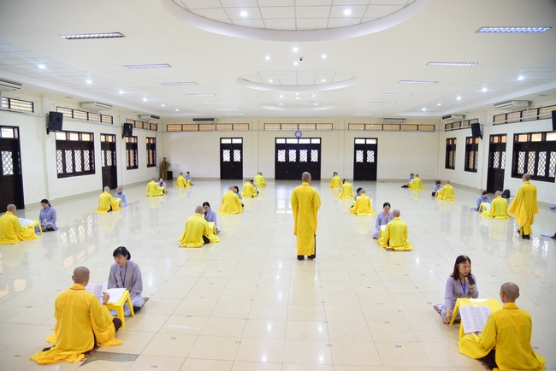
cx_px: 278
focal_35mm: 24
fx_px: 371
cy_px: 186
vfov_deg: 53.2
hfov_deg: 73.7
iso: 800
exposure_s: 1/25
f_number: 4
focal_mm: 24
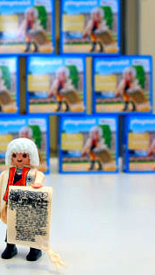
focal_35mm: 64
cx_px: 24
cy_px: 138
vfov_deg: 32.8
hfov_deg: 18.6
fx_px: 467
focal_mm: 40
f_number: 10
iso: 3200
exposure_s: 1/200
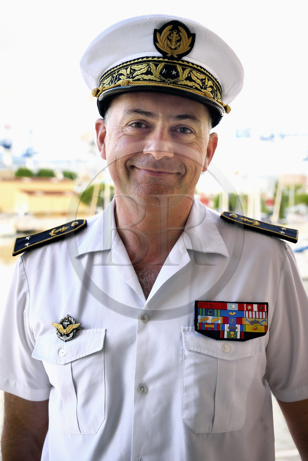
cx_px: 154
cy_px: 230
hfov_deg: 24.2
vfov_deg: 35.6
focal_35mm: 56
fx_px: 719
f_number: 6.3
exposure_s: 1/500
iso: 400
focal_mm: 56
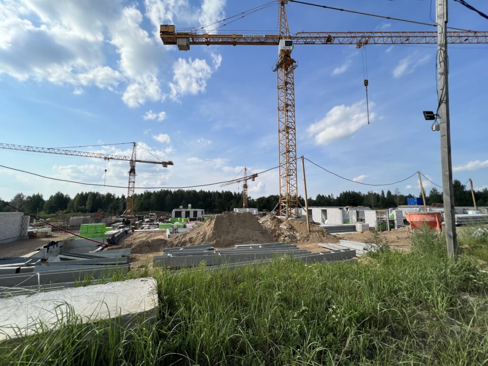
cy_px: 183
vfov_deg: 89.9
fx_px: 183
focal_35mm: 13
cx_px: 244
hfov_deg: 106.2
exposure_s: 1/2660
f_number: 1.8
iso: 32
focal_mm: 1.57
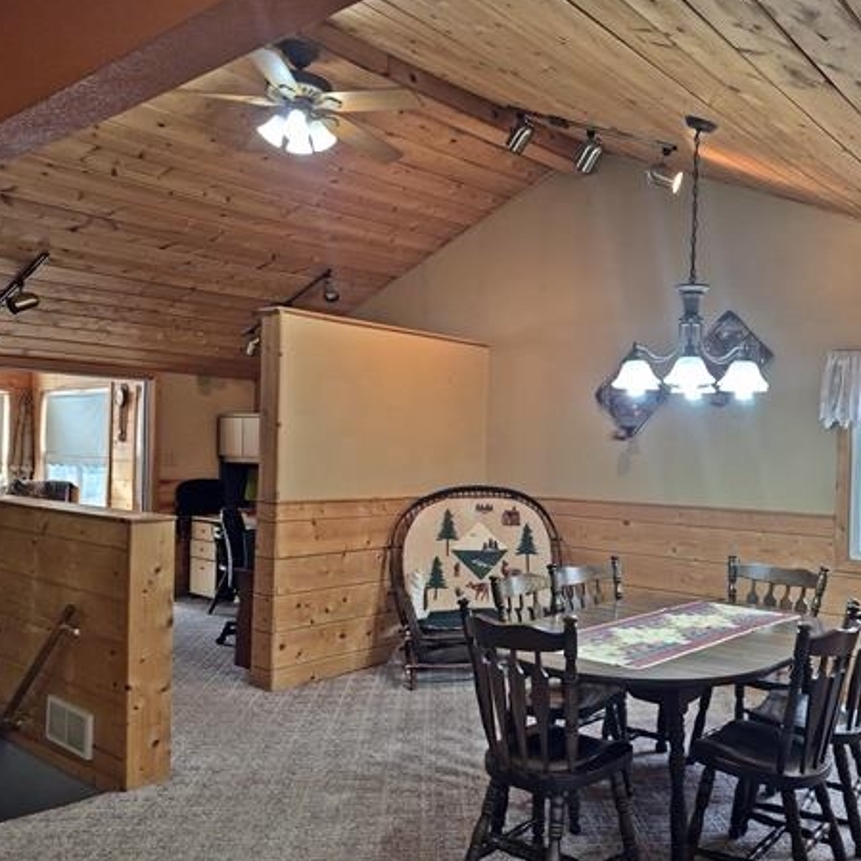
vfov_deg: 55.6
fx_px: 816
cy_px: 449
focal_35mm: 29
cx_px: 541
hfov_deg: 55.0
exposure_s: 1/120
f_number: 1.8
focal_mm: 5.4
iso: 250
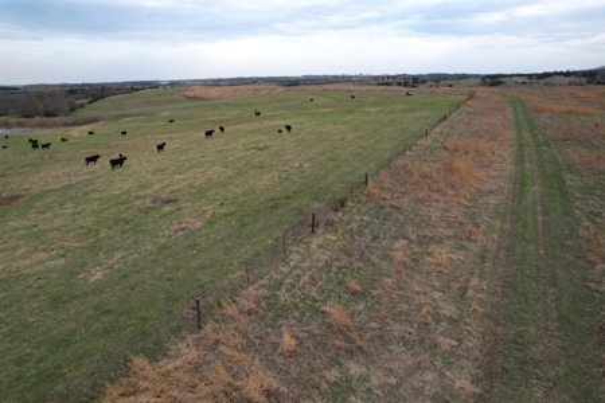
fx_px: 370
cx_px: 302
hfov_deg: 78.6
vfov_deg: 57.2
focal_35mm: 22
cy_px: 202
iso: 100
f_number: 2.8
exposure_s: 1/500
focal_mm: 8.38
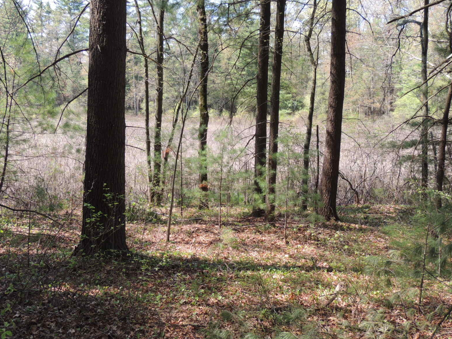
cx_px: 220
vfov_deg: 39.7
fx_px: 470
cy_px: 173
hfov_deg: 51.3
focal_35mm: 36
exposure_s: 1/200
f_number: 3.3
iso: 100
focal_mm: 6.2
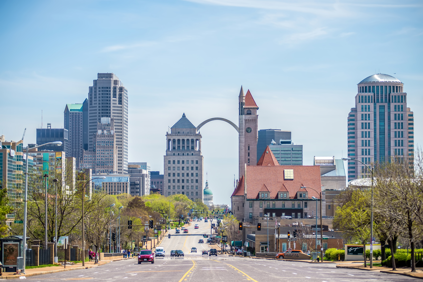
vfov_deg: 12.2
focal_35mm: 112
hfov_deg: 18.3
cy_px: 141
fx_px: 1316
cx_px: 212
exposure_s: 1/2500
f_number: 2.8
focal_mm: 112
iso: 100
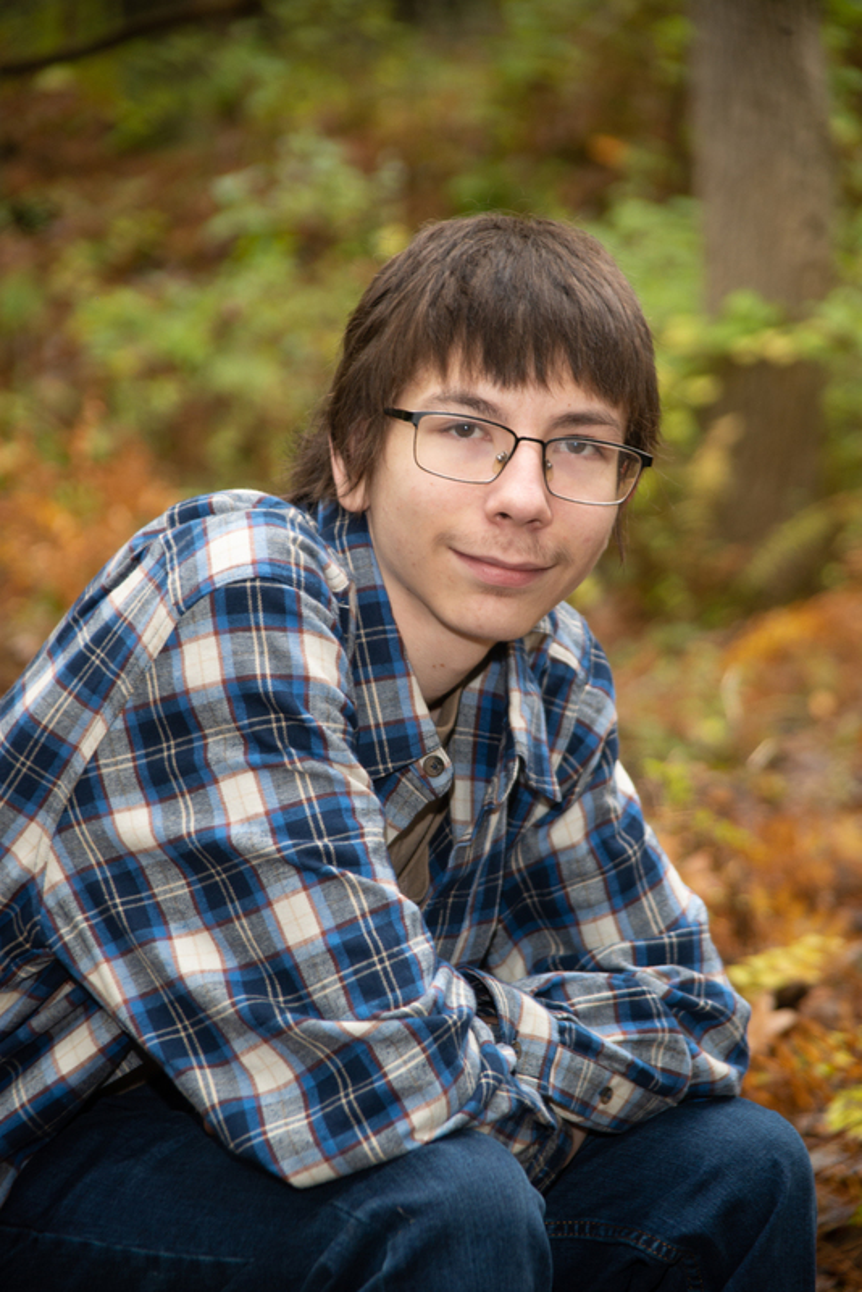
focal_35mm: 140
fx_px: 5024
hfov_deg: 9.8
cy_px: 646
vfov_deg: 14.6
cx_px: 431
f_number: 6
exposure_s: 1/80
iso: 500
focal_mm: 140
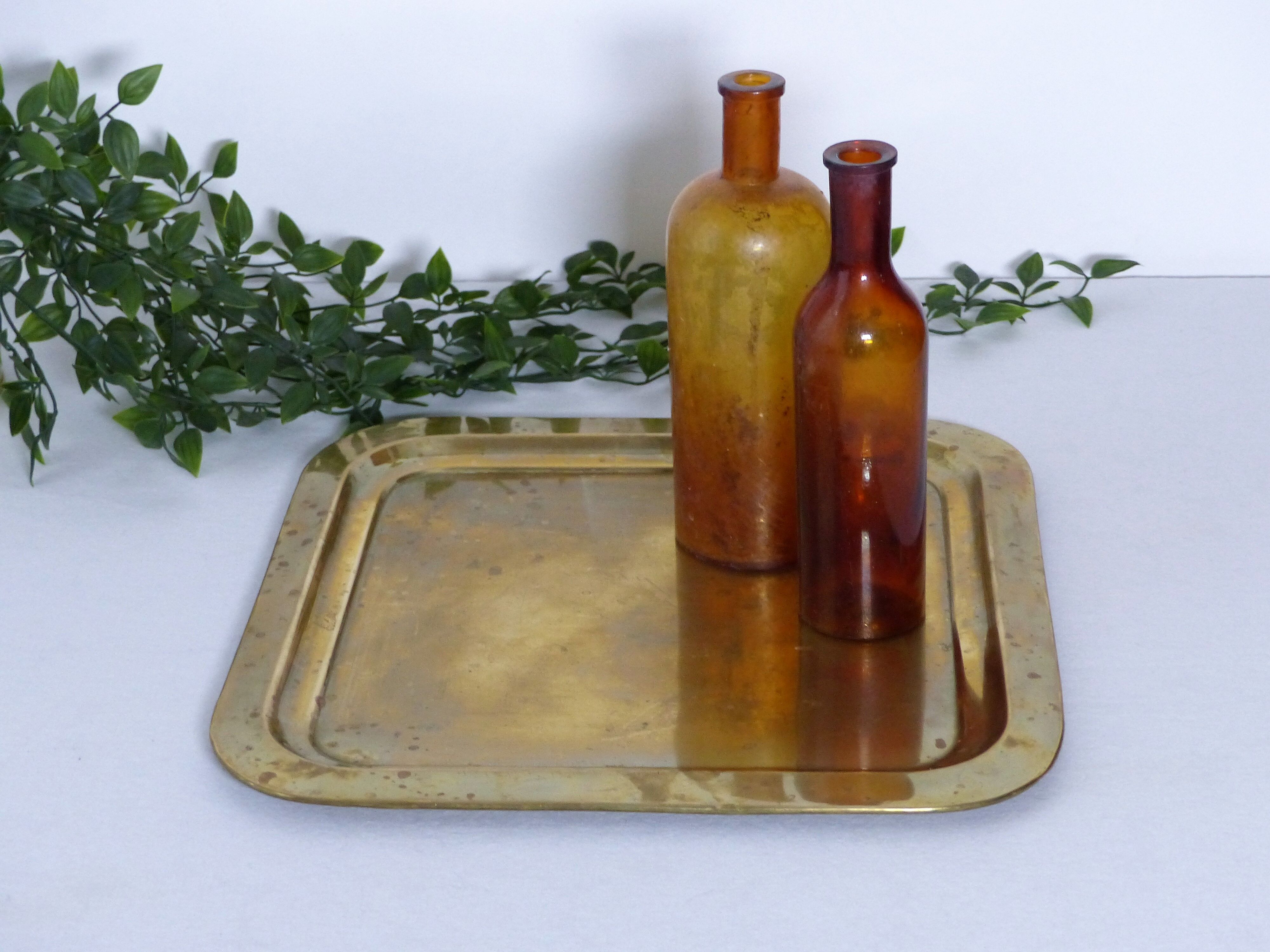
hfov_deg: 25.7
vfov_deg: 19.4
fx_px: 2788
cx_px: 635
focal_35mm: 76
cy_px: 476
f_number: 2.8
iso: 400
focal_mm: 13
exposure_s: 1/25
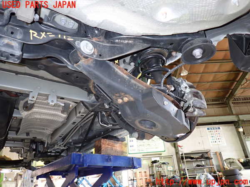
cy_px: 94
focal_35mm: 25
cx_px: 125
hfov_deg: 69.4
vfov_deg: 54.9
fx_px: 181
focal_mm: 4.5
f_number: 2
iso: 320
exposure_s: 1/30
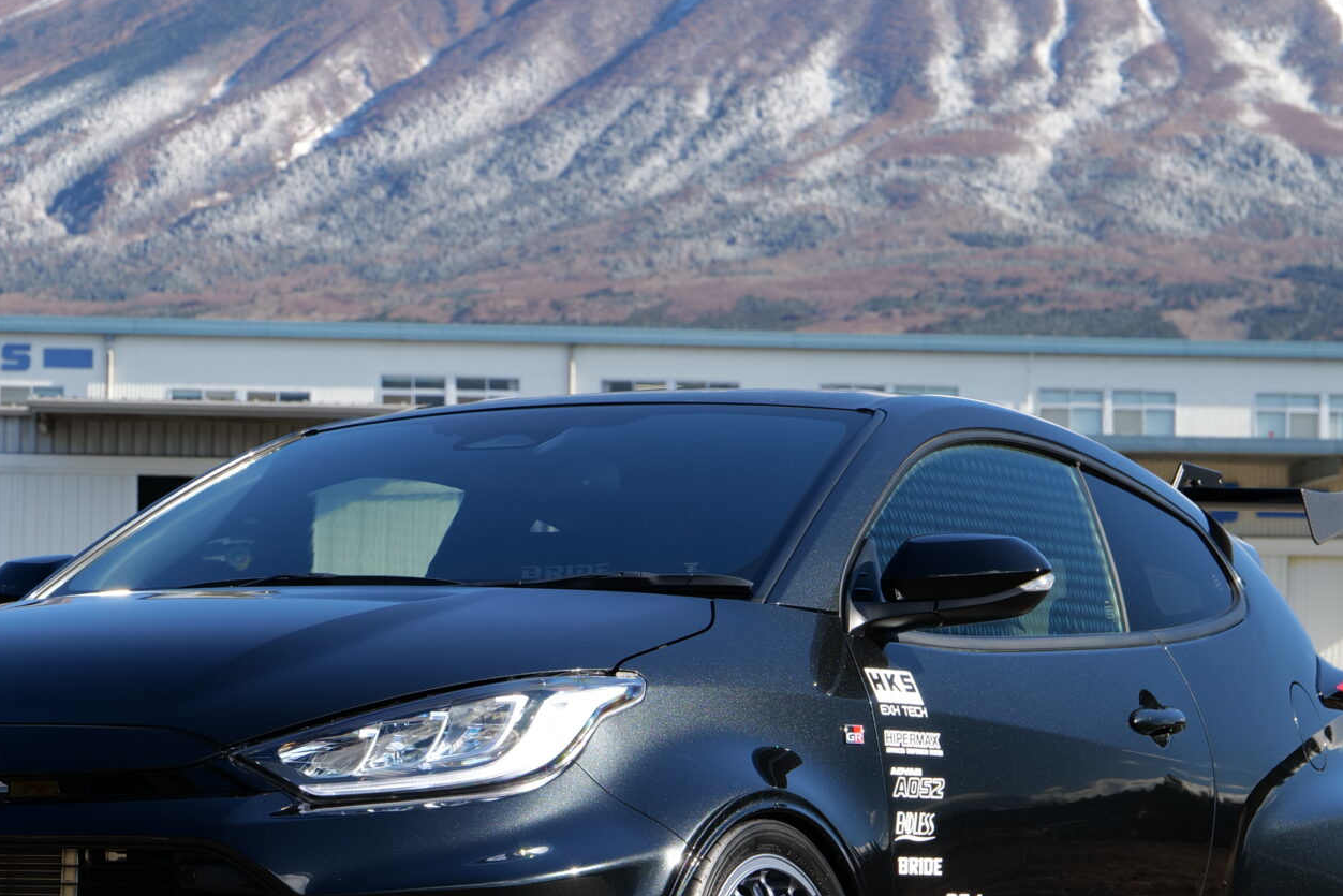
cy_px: 688
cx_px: 470
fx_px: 5186
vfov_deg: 9.9
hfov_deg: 14.7
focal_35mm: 139
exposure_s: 1/80
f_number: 8
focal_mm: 68
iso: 250
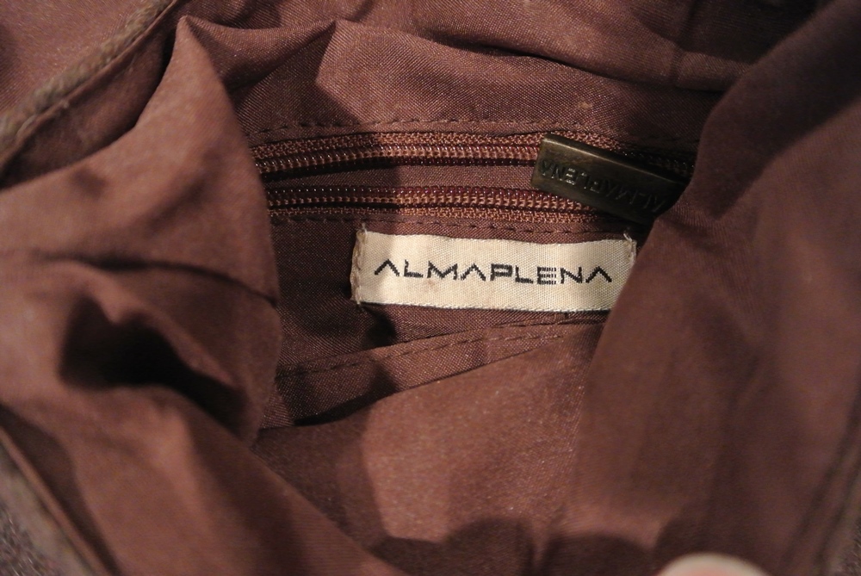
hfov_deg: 60.2
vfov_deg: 42.4
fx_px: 742
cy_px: 288
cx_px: 430
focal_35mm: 31
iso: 2500
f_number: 3.8
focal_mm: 11.8
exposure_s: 1/30
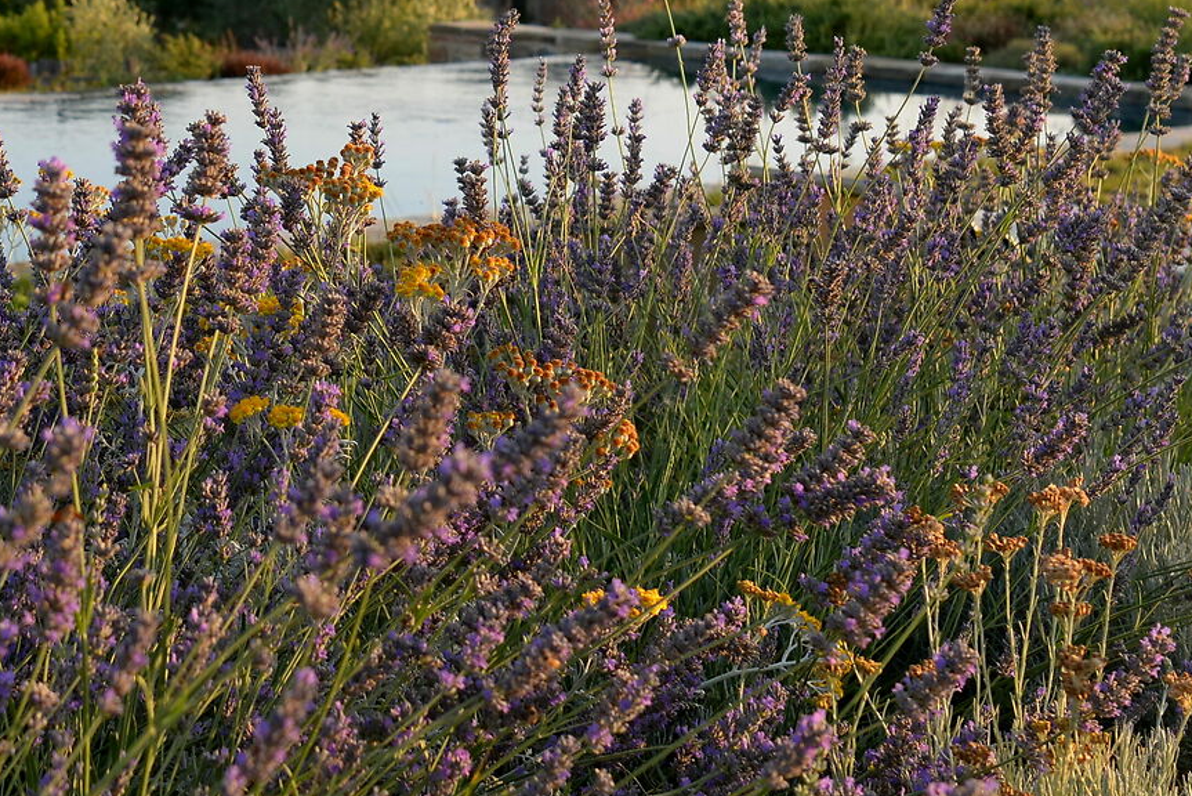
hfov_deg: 22.2
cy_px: -70
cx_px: 79
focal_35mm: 89
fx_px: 2948
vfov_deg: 15.0
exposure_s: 1/125
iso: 100
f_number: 5
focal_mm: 32
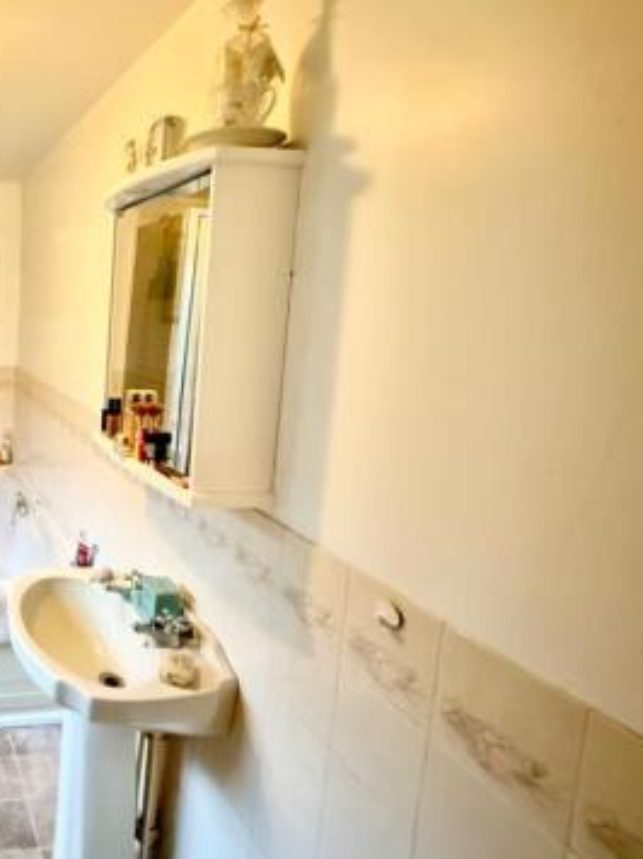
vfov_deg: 73.5
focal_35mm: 23
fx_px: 570
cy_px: 369
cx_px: -28
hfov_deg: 46.9
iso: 3200
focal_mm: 2.22
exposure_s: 1/17
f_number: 2.2
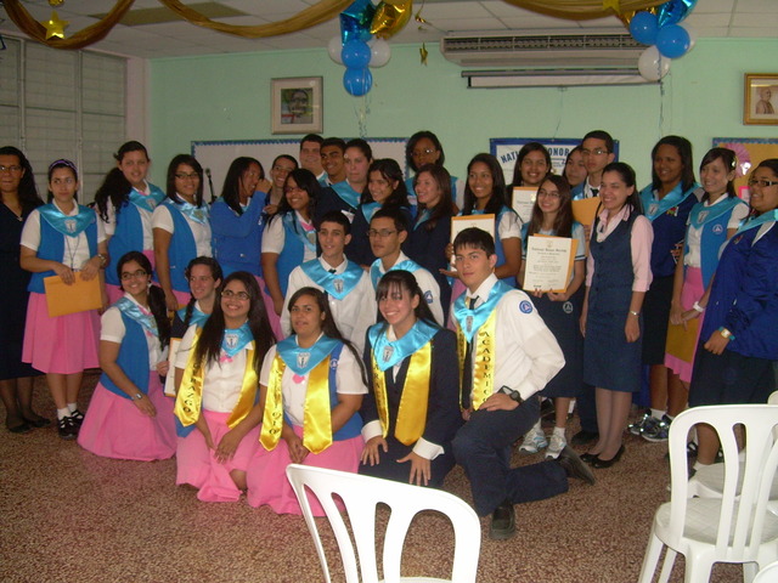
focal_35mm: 38
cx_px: 389
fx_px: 854
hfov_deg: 49.0
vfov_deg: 37.7
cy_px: 292
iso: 183
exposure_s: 1/60
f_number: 2.8
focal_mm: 6.3
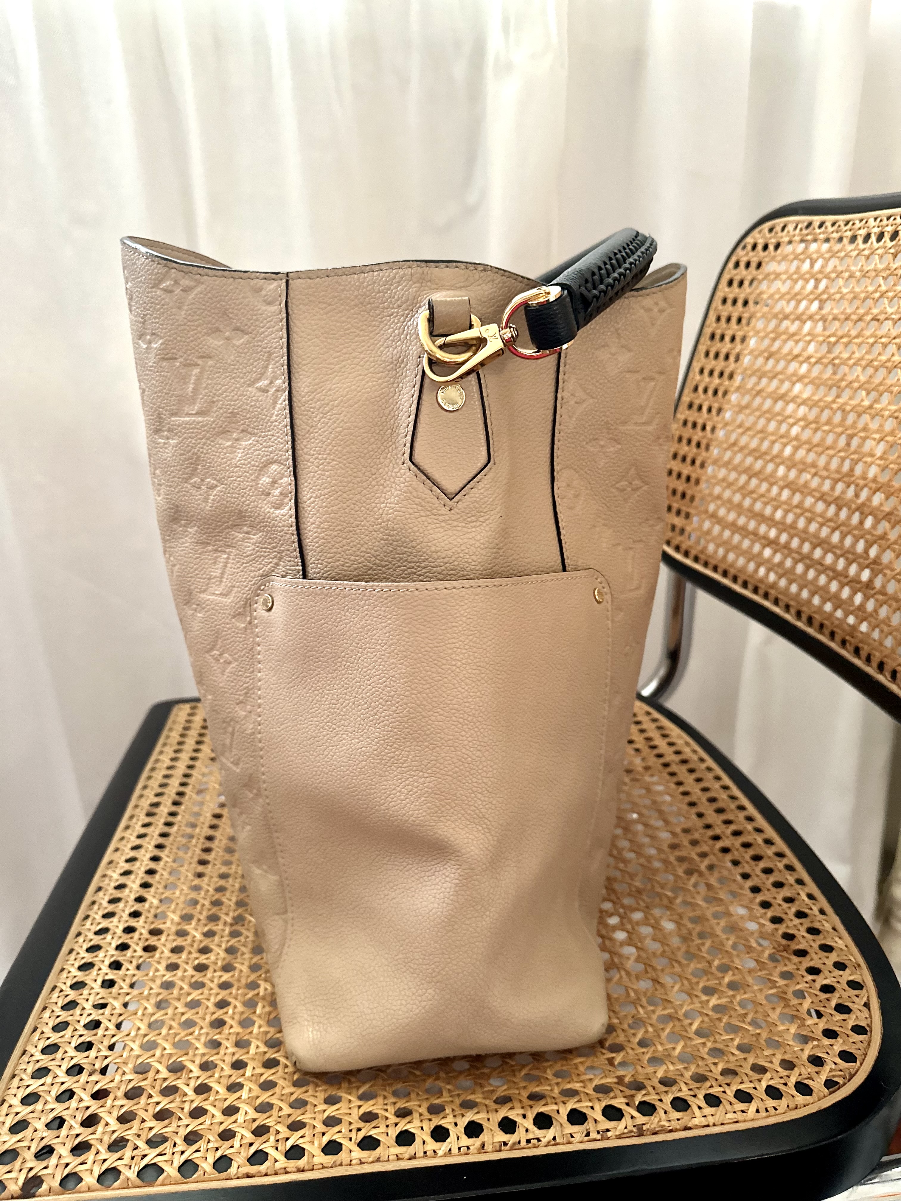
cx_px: 450
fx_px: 833
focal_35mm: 24
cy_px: 600
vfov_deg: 71.6
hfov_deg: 56.8
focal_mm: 6.86
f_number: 1.78
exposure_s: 1/60
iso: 640
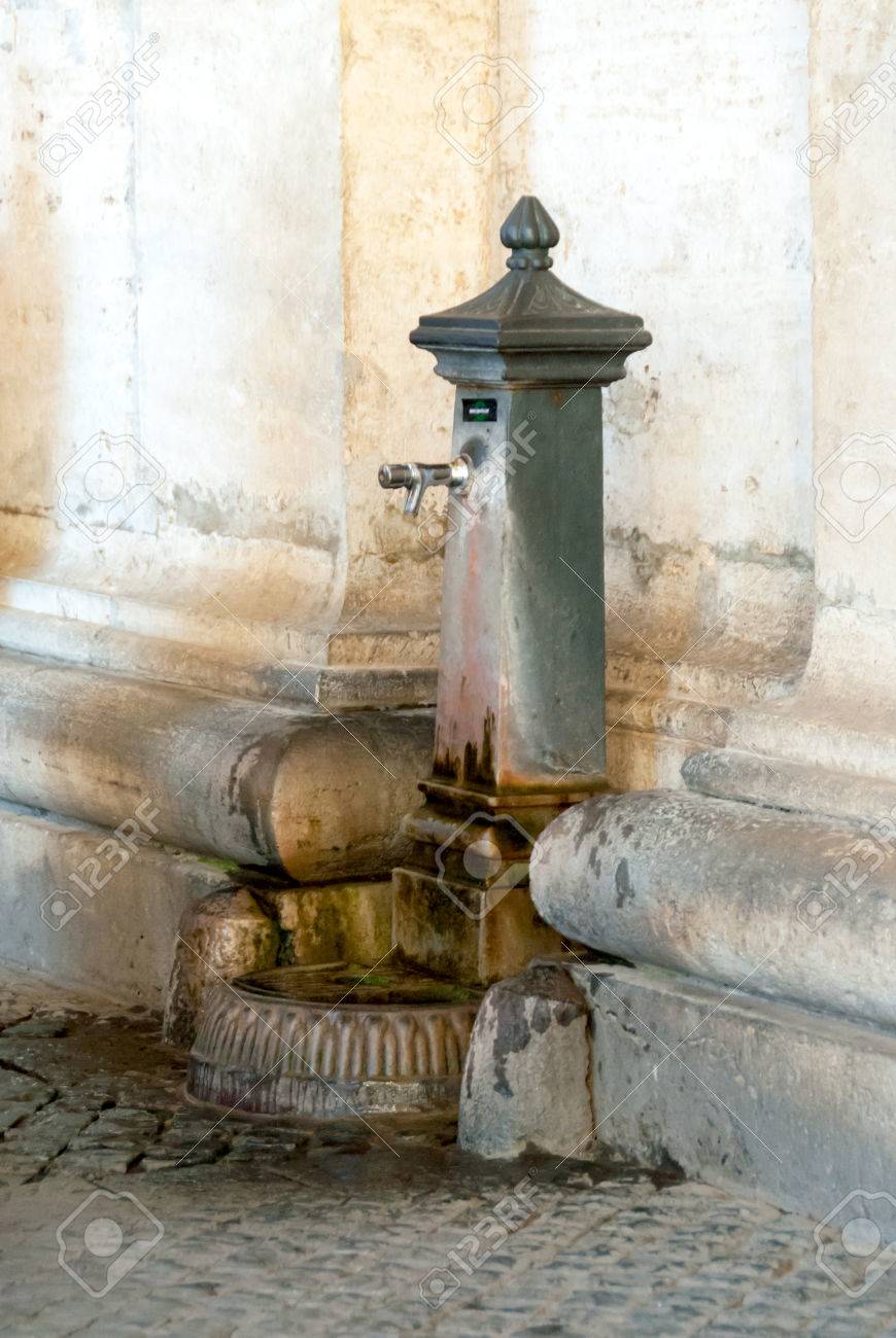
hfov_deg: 9.7
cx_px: 448
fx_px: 5305
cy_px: 669
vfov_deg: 14.4
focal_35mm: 142
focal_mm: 95
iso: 800
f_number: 5.3
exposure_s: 1/100
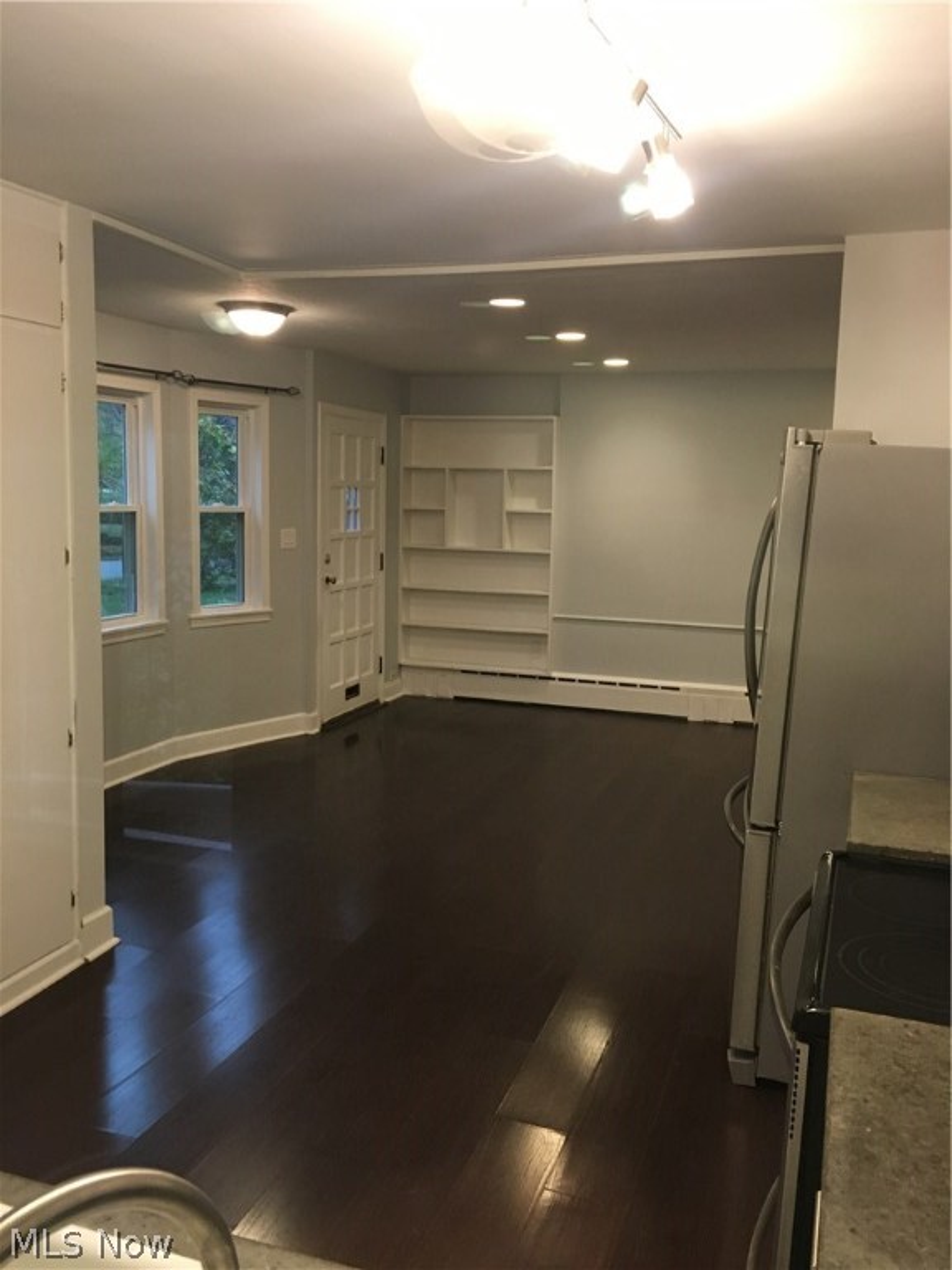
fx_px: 1063
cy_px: 635
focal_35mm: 29
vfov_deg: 61.7
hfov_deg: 48.2
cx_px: 476
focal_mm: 4.15
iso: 125
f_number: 2.2
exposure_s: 1/30
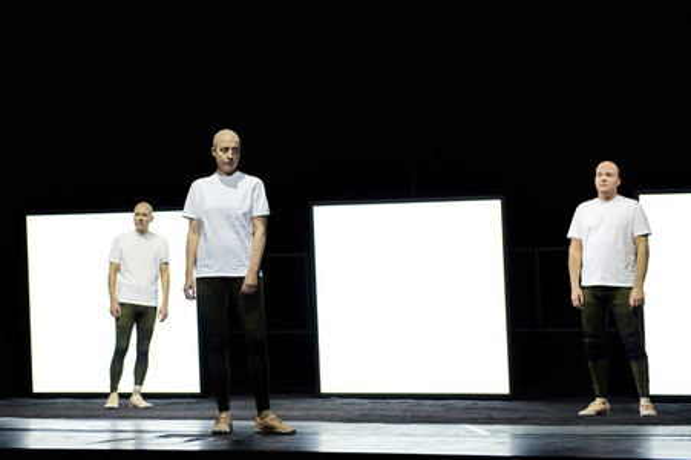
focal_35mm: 62
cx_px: 346
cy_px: 230
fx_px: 1189
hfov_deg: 32.4
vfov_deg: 21.9
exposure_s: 1/200
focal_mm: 62
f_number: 4
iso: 1600
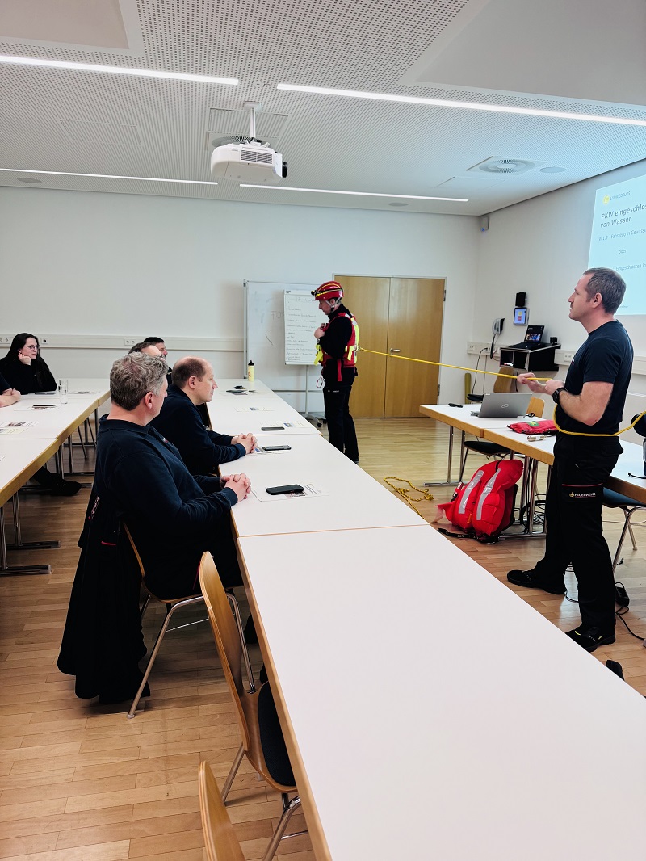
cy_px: 430
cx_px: 323
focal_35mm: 24
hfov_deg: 56.8
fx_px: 597
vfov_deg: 71.6
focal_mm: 6.76
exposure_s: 1/50
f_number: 1.78
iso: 200
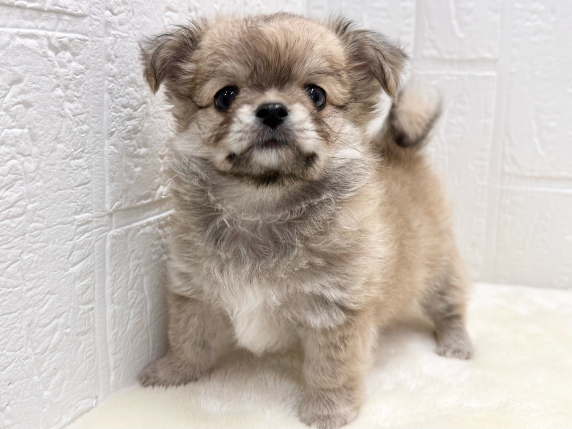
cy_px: 214
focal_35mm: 24
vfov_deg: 56.8
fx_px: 397
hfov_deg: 71.6
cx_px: 286
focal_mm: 6.76
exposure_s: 1/100
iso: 160
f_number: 1.78
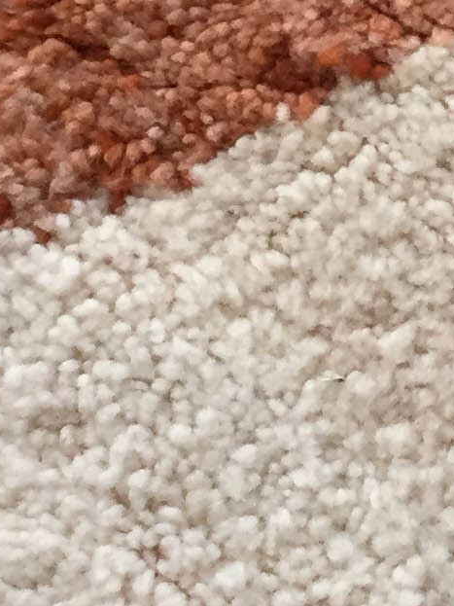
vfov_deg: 12.6
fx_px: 2659
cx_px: 513
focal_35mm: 152
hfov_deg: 9.6
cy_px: -187
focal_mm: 4.15
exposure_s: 1/33
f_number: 2.2
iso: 50
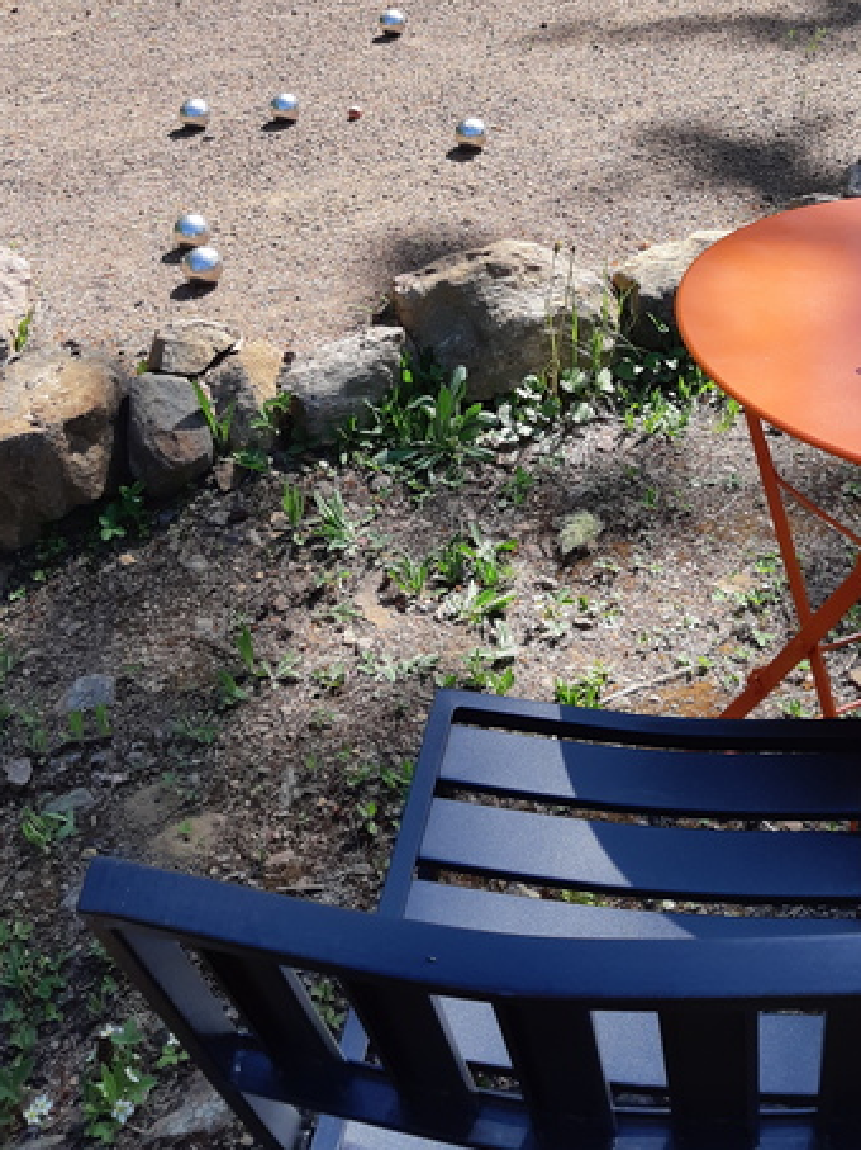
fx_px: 1461
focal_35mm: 44
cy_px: 241
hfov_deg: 32.7
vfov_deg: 41.3
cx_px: 522
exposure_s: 1/968
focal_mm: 3.93
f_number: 1.7
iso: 40
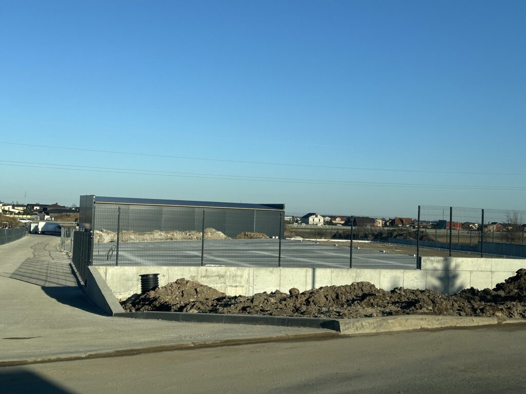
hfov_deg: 39.7
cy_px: 197
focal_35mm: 48
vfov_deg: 30.3
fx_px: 729
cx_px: 263
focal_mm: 6.86
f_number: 1.78
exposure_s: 1/4016
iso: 64
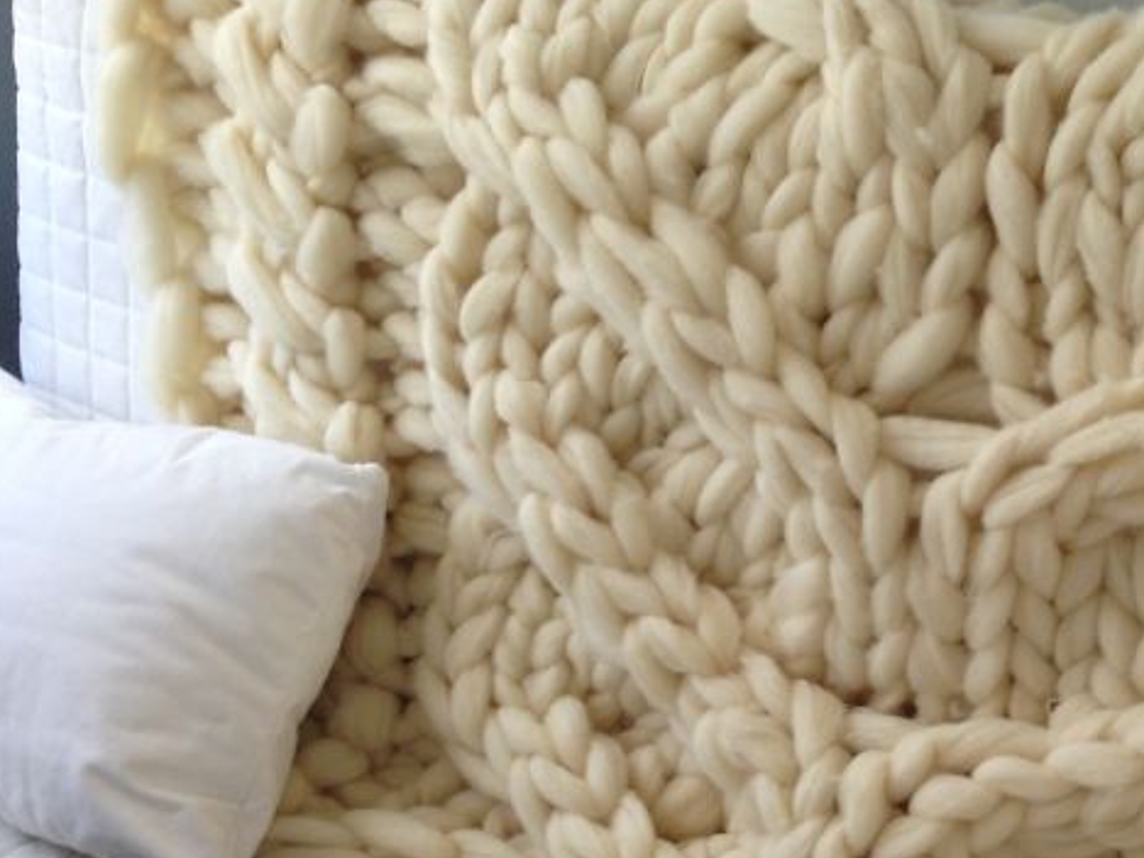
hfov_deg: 30.3
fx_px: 2049
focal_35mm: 62
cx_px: 941
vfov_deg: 23.3
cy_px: 699
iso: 50
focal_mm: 4.13
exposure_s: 1/20
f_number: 2.4
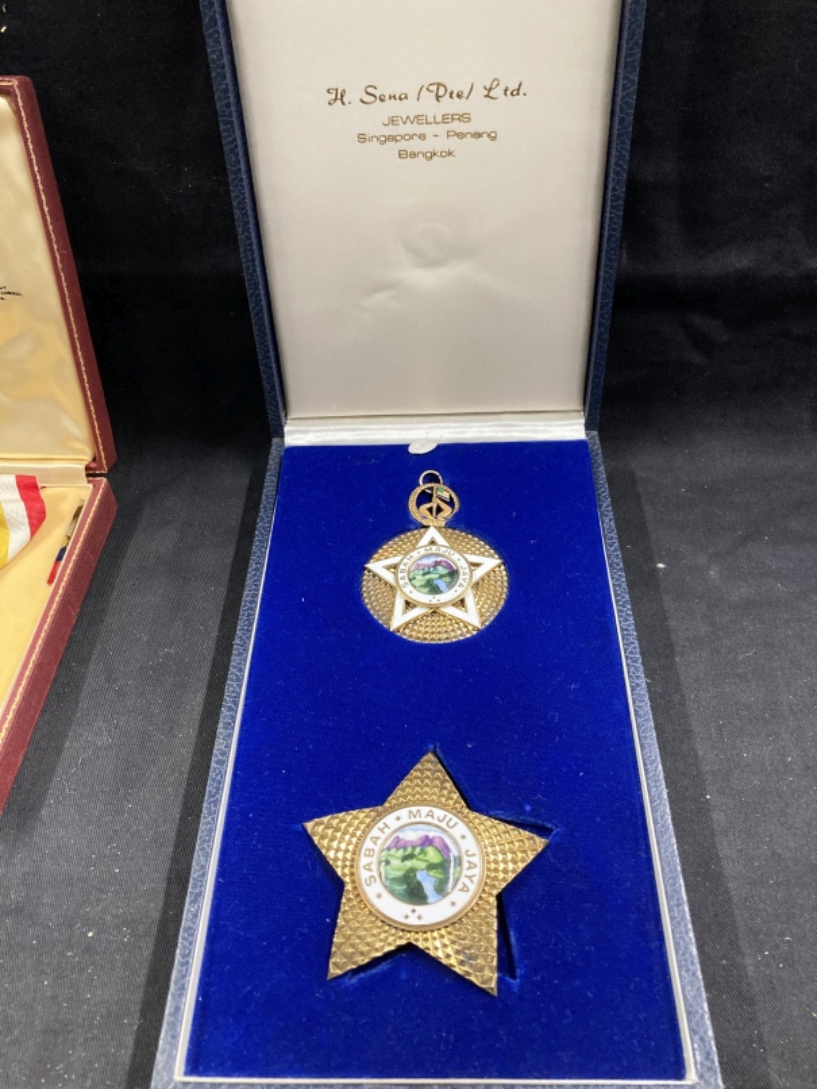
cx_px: 408
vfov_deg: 63.4
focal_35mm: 28
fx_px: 881
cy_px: 544
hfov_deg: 49.8
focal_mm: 3.99
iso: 320
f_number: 1.8
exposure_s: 1/50
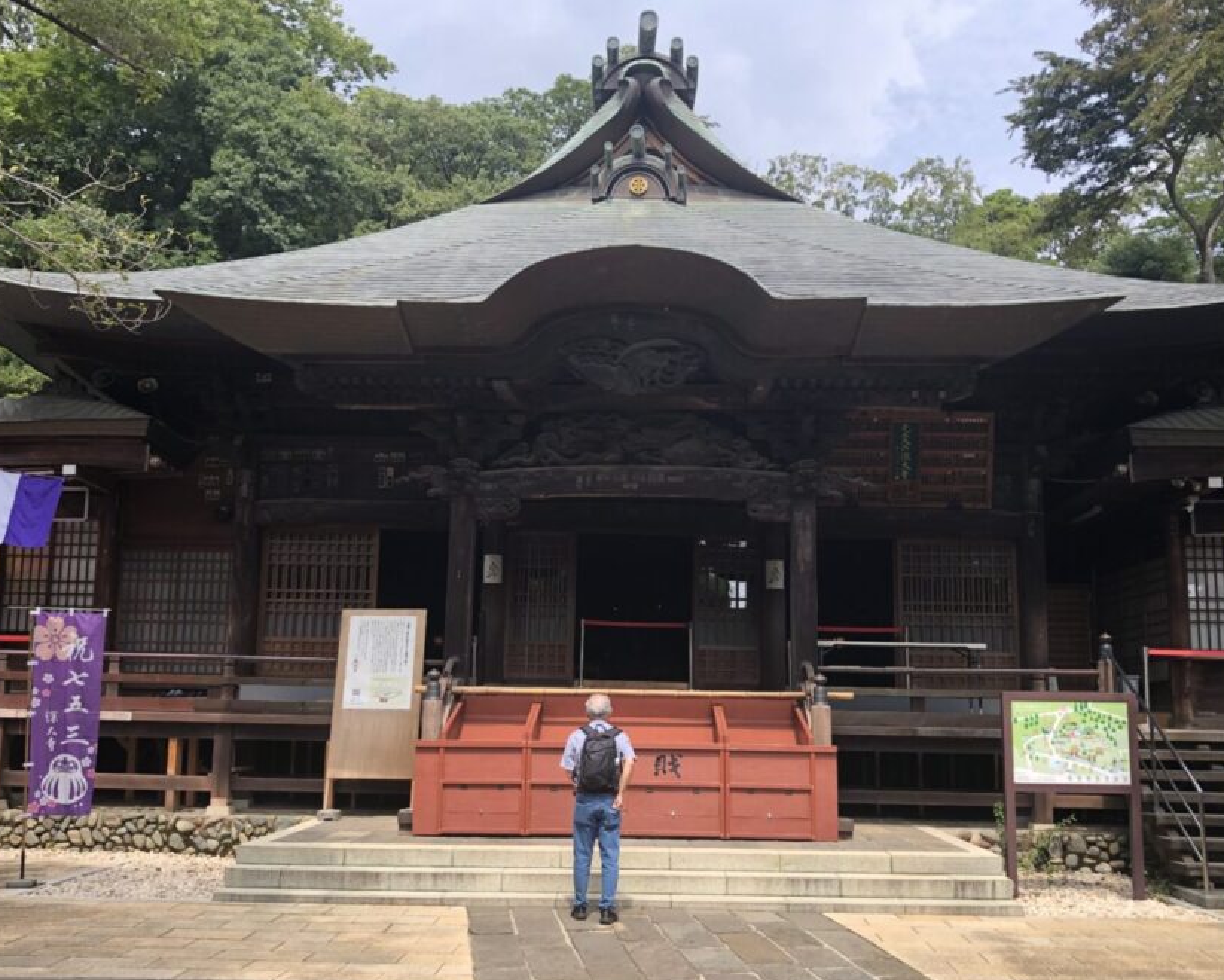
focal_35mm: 34
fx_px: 1232
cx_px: 599
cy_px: 546
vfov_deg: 43.3
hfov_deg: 52.8
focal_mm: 3.99
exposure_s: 1/714
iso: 20
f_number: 1.8
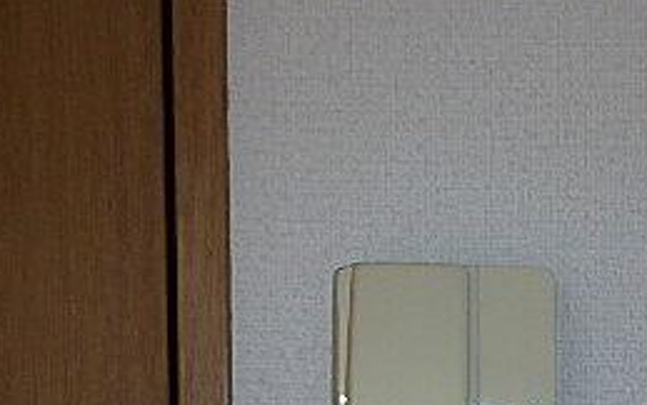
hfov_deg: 36.1
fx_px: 970
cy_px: 495
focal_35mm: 55
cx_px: 482
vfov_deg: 21.7
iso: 250
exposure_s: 1/30
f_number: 3.5
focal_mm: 3.7
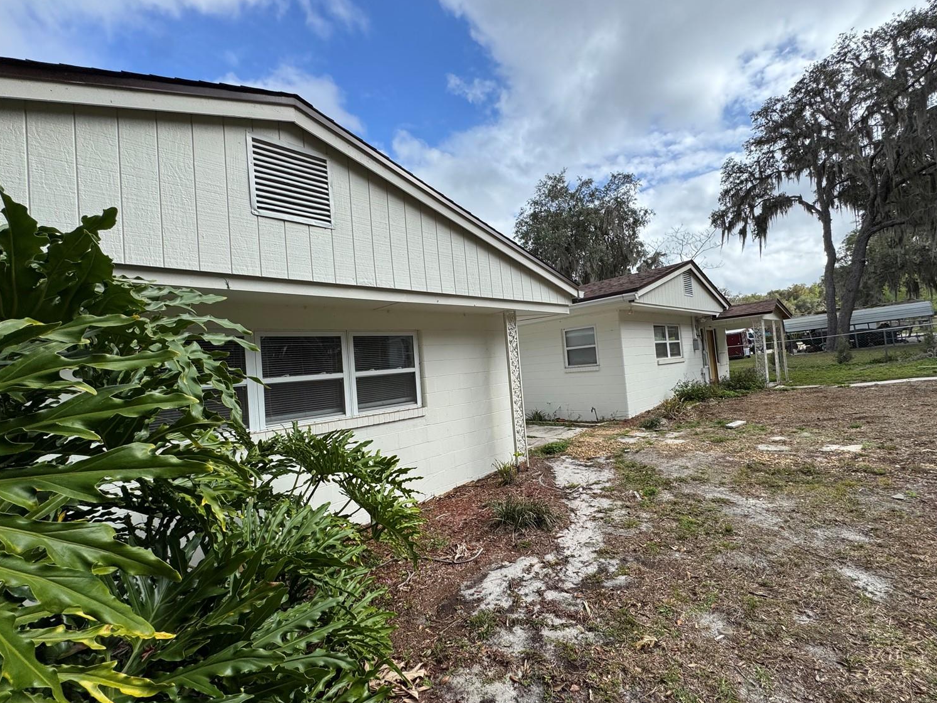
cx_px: 484
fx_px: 406
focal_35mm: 15
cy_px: 353
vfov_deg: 81.8
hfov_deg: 98.1
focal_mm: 2.22
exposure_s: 1/1256
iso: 40
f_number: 2.2
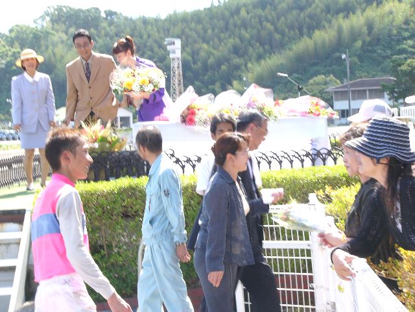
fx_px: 1043
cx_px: 208
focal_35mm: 87
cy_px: 156
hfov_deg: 22.5
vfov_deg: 17.0
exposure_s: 1/100
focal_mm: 14.4
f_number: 2.8
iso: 50
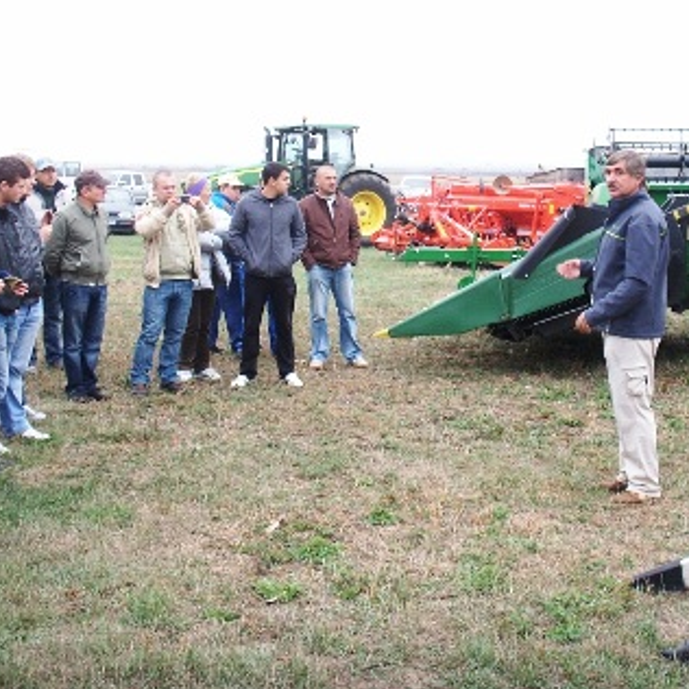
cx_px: 447
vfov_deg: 29.9
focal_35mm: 57
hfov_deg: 29.9
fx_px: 1284
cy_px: 247
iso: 50
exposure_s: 1/100
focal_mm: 7.7
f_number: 3.5
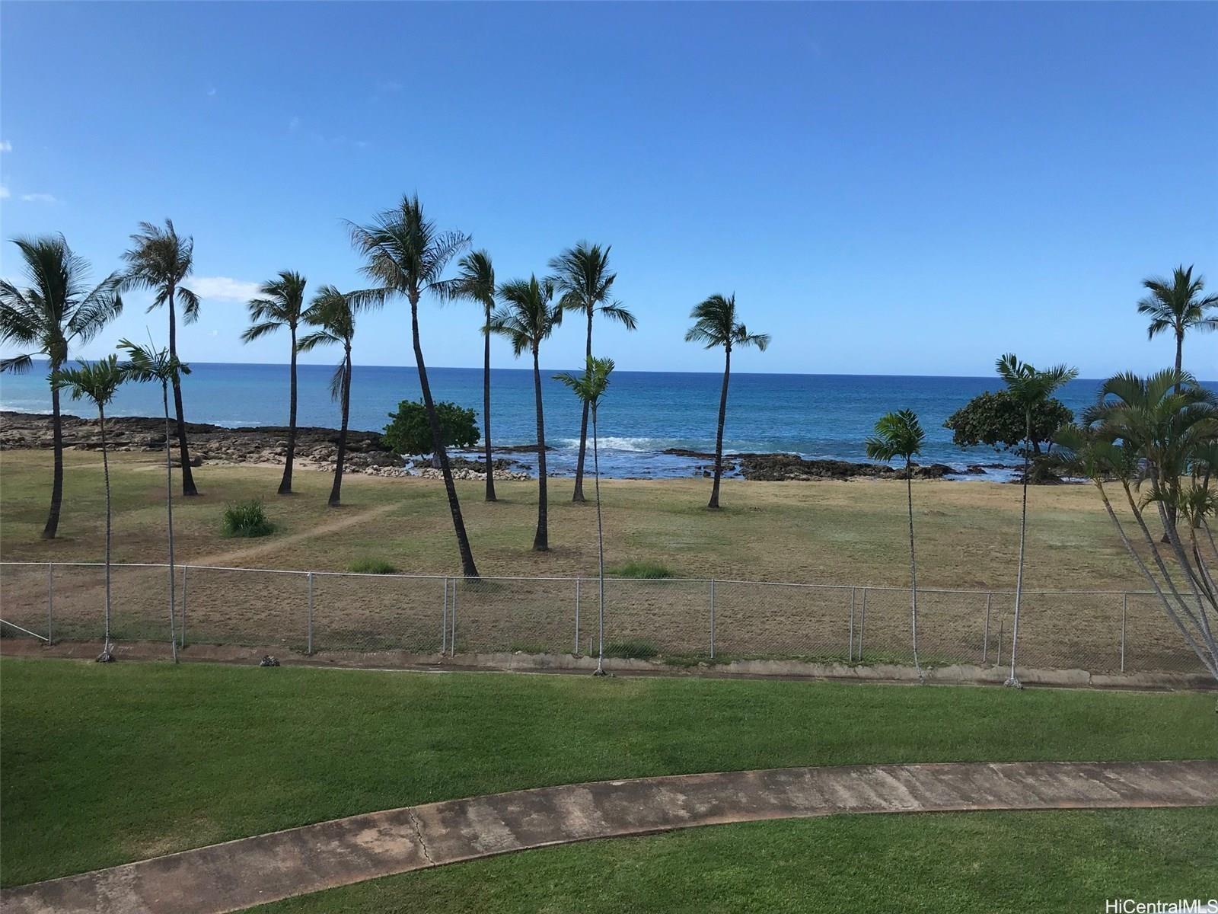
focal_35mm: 28
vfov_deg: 49.7
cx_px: 609
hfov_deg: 63.4
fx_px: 985
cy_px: 457
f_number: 1.8
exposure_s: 1/1808
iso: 20
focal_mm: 3.99
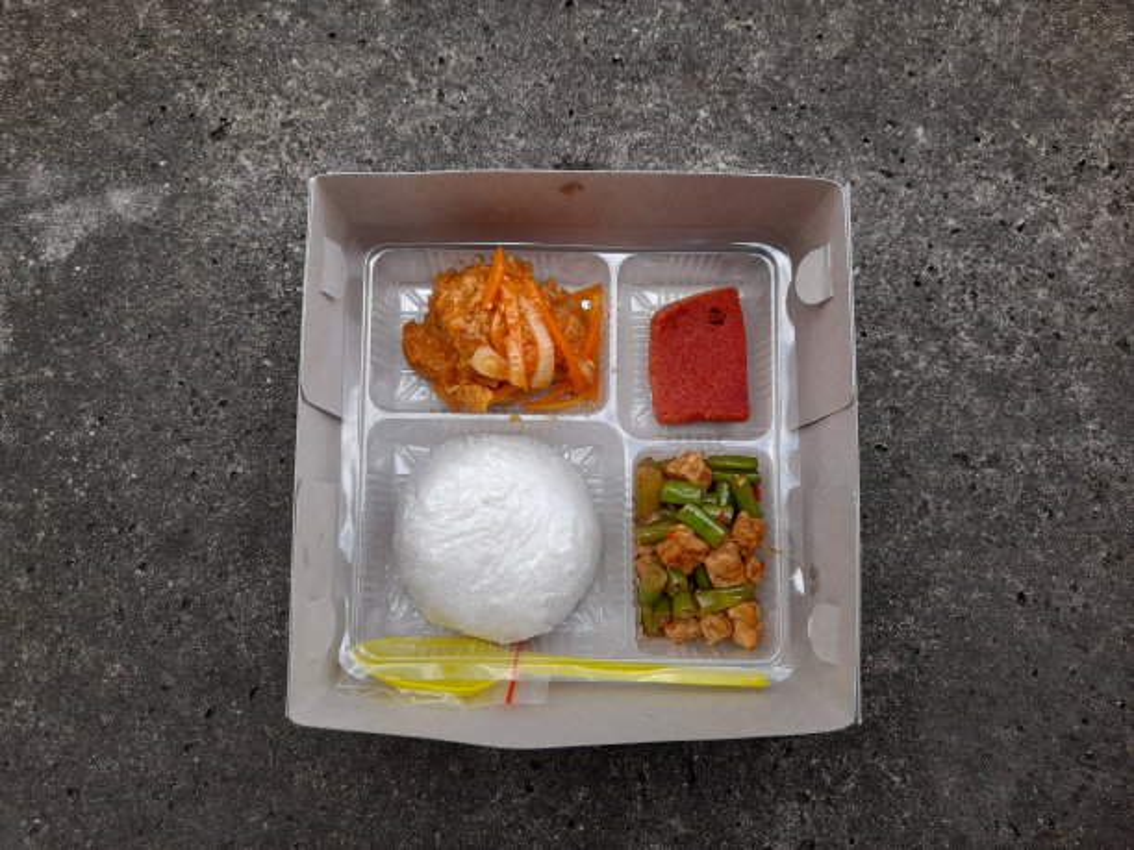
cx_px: 567
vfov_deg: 54.9
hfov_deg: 69.4
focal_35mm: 25
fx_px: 819
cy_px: 425
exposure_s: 1/195
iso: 20
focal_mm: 4.6
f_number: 2
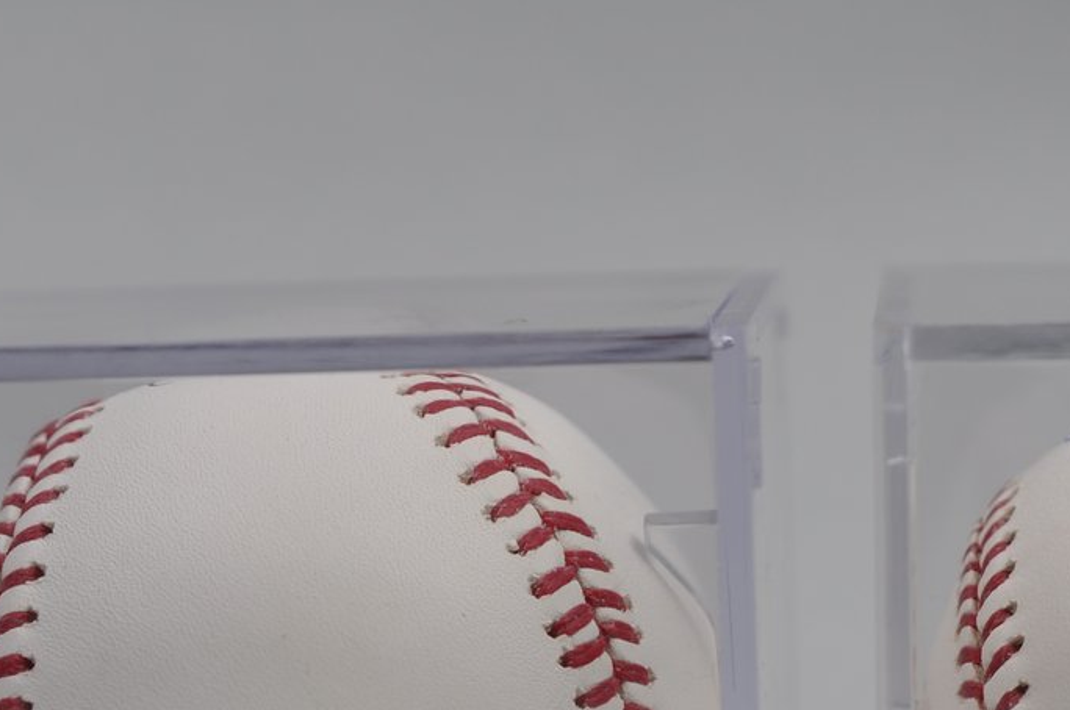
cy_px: 797
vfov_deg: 9.0
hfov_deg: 13.7
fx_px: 4452
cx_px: 814
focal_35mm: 150
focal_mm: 40
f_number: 5
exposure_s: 1/100
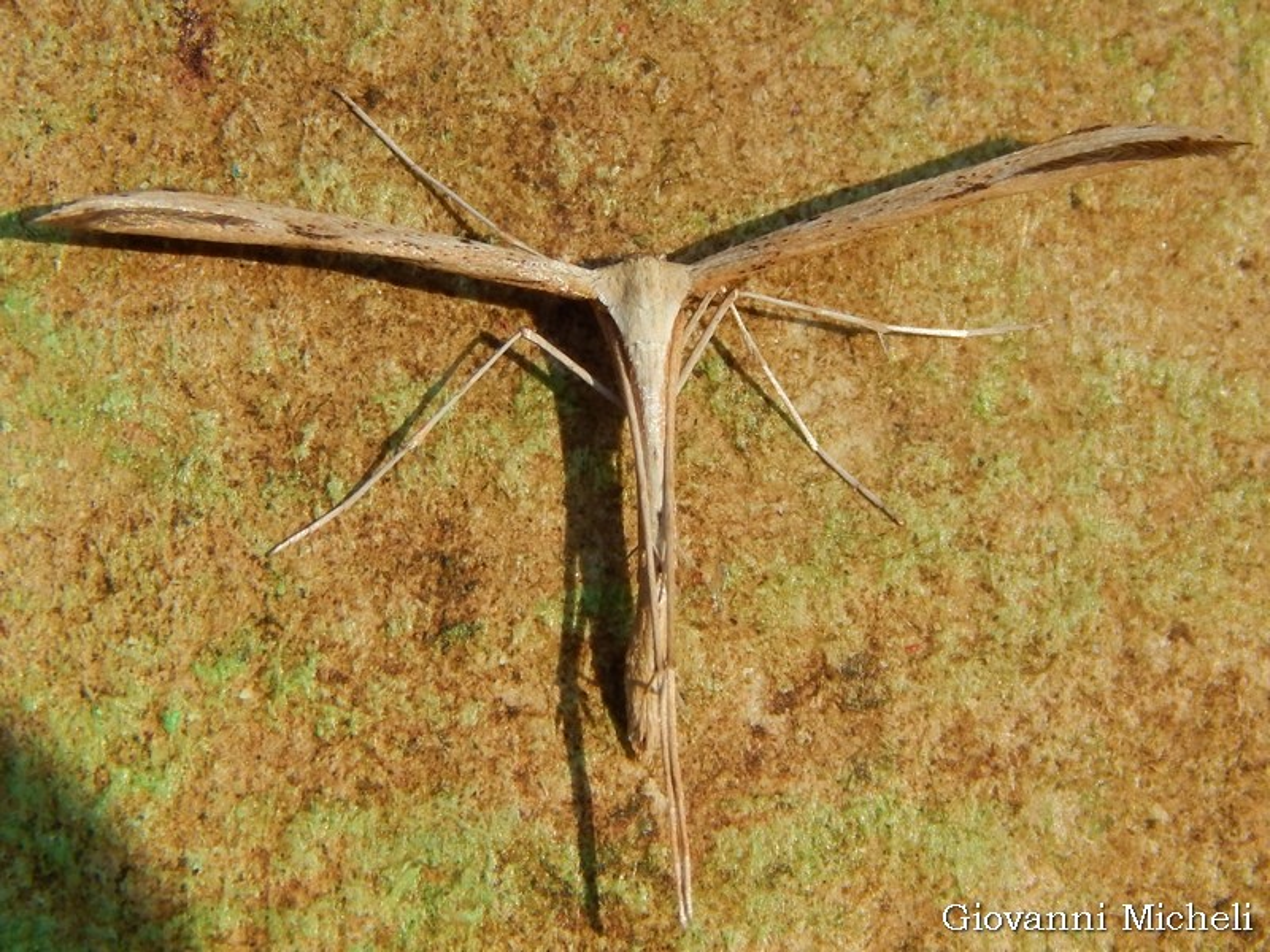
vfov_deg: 9.2
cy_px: 476
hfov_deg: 12.2
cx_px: 635
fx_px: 5943
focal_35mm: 162
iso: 125
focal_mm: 28.7
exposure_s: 1/320
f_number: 5.1
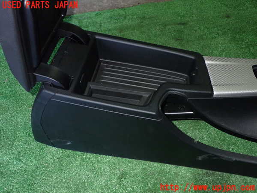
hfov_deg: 51.4
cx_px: 128
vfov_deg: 39.7
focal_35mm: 36
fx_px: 267
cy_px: 96
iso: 800
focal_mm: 6.37
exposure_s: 1/40
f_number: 7.1
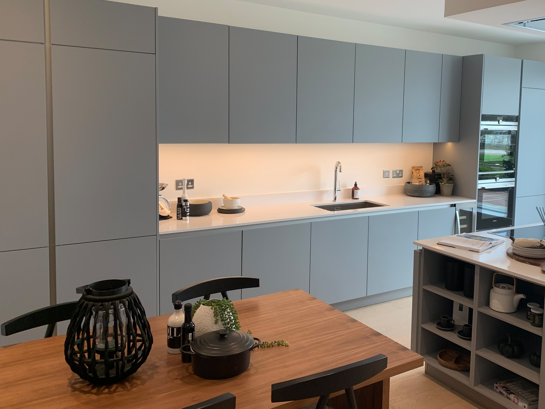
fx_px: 457
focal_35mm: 29
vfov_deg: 48.2
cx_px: 272
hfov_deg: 61.7
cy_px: 204
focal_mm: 4.15
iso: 40
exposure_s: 1/50
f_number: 2.2
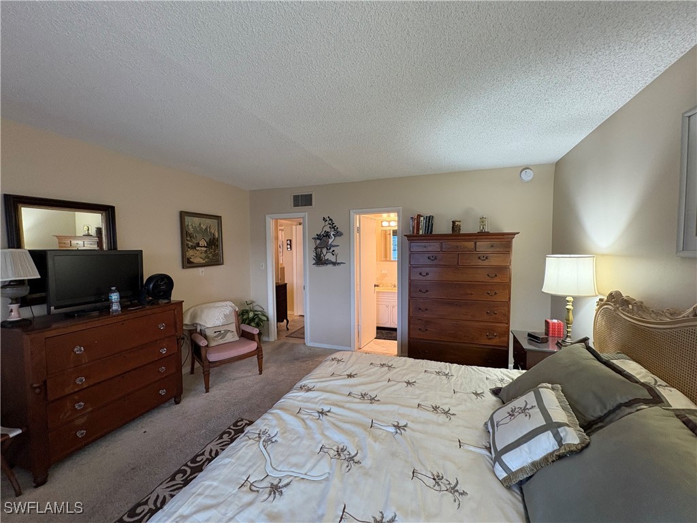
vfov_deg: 85.7
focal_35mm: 14
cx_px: 348
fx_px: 282
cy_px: 262
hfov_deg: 102.1
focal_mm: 2.22
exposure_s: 1/60
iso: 320
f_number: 2.2
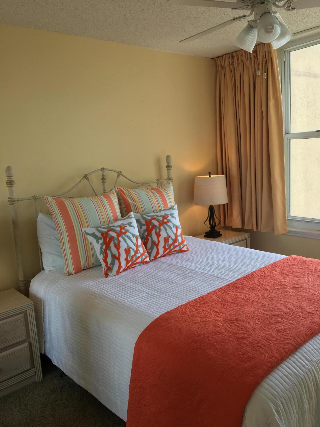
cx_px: 160
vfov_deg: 61.7
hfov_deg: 48.2
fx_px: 357
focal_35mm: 29
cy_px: 214
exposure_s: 1/120
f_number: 2.2
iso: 32
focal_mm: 4.15
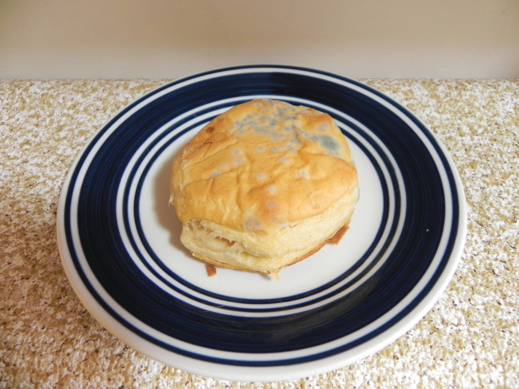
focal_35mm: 26
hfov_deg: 67.3
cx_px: 260
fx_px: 390
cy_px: 194
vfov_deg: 53.1
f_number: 2.8
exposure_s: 1/3.1
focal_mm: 4.6
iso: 400
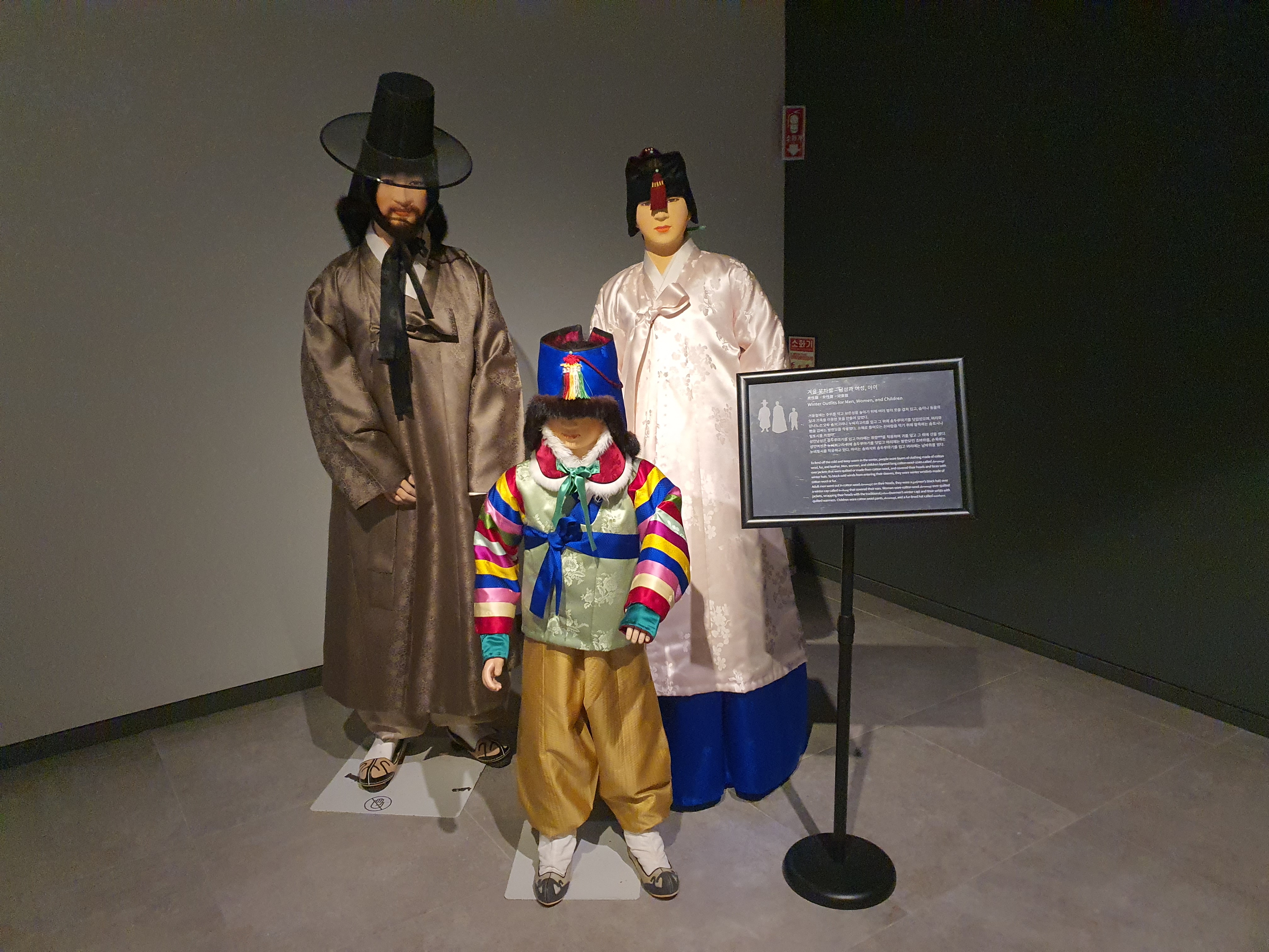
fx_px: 953
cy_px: 476
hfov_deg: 67.3
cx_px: 634
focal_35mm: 26
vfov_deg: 53.1
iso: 640
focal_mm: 4.3
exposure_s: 1/40
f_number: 1.5
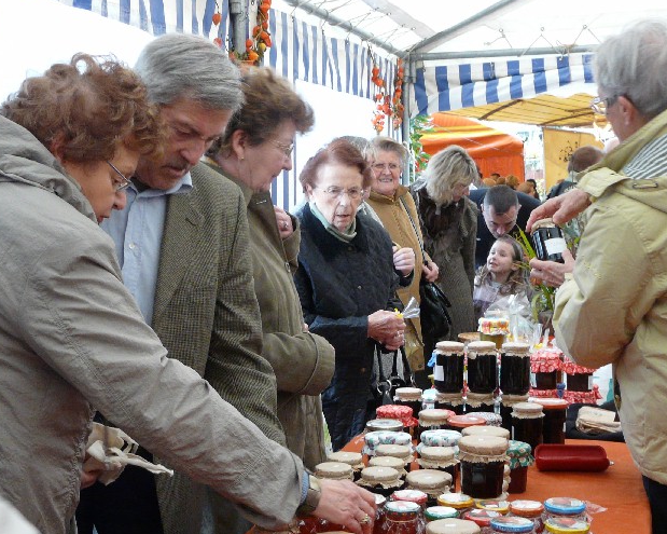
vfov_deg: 25.7
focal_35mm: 59
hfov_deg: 31.9
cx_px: 276
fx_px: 1165
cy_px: 331
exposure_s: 1/25
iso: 200
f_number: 3.2
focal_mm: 6.8
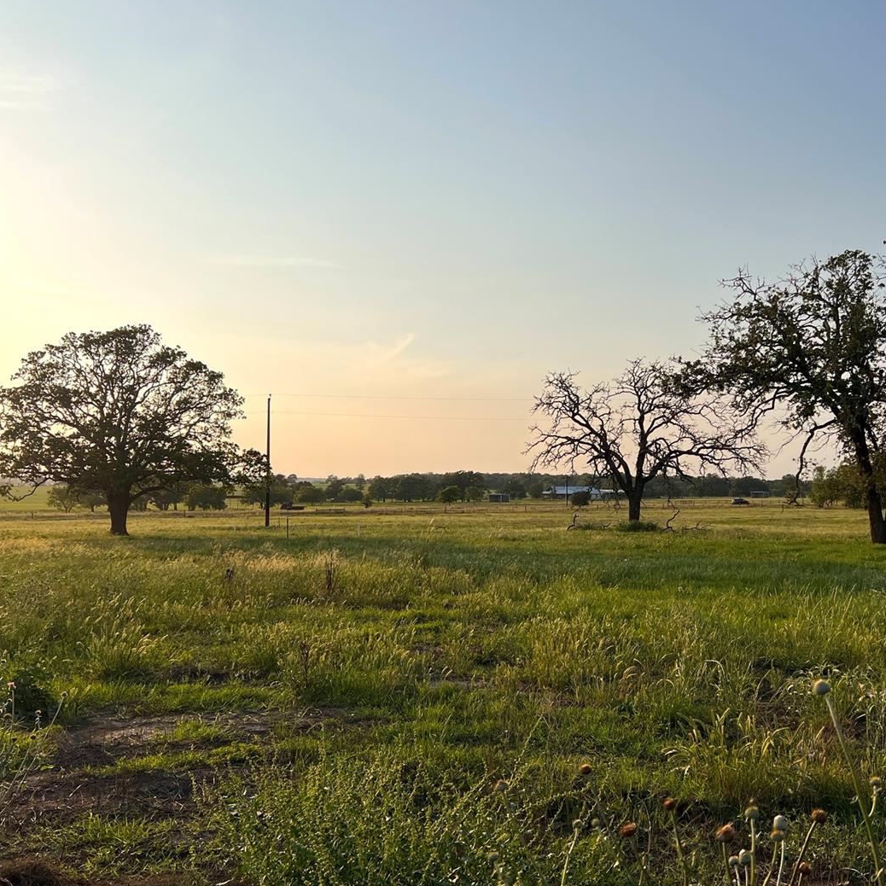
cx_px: 469
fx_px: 985
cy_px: 510
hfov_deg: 48.4
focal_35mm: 34
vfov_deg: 48.3
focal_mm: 5.7
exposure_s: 1/6579
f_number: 1.5
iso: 50
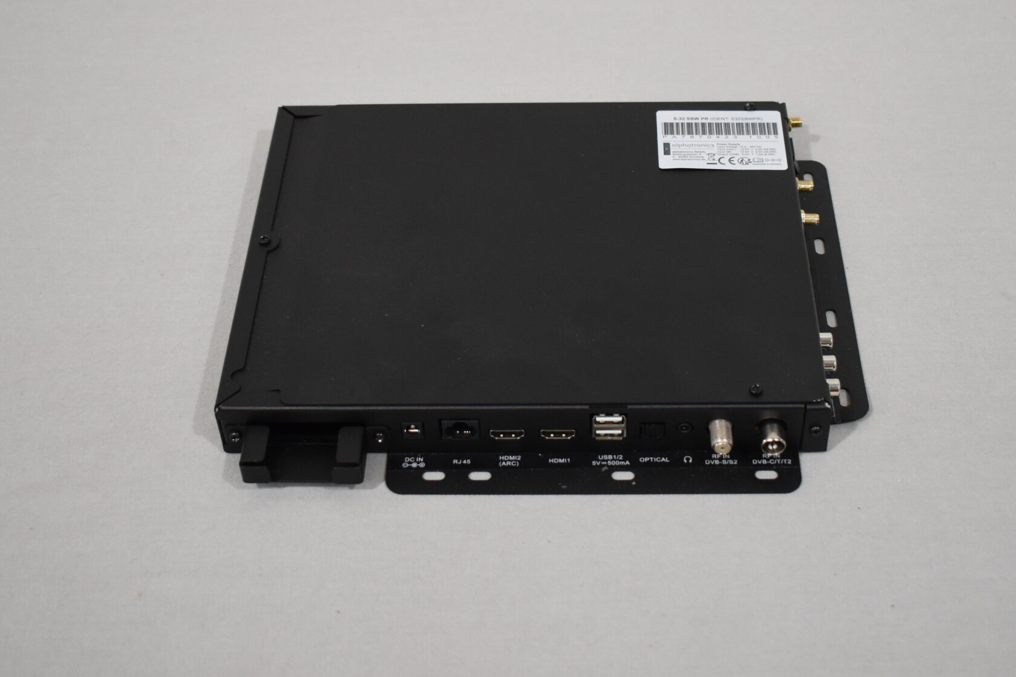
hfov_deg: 36.2
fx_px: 1552
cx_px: 557
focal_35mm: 55
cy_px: 252
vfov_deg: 24.5
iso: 800
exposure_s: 1/250
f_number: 4
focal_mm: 24
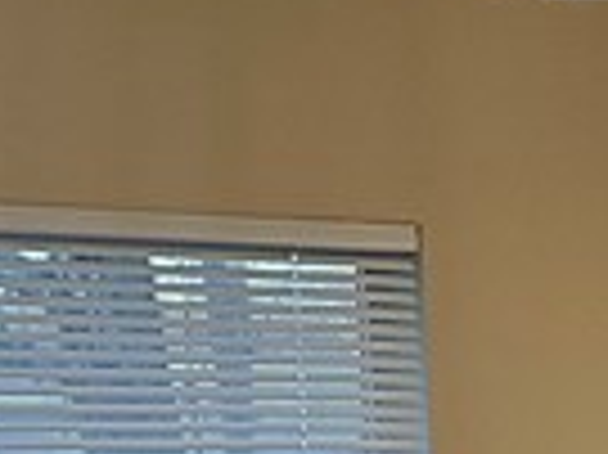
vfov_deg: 8.0
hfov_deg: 10.1
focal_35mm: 182
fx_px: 3194
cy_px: 584
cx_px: 1193
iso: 200
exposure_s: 1/120
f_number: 1.78
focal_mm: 6.86
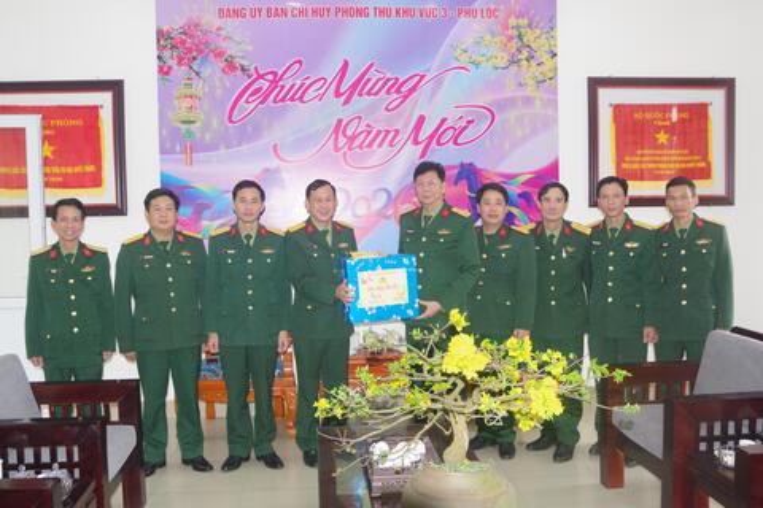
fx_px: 657
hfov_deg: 60.3
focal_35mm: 31
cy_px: 254
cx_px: 382
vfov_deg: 42.3
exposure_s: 1/125
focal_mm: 21
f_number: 8
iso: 3200
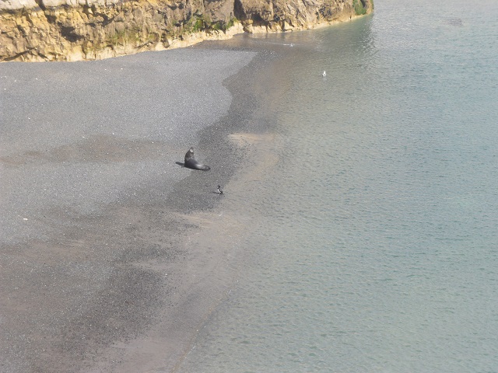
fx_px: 1942
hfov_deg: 14.6
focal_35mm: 135
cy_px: 186
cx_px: 249
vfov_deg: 11.0
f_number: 5.9
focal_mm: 24.5
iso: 80
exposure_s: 1/250
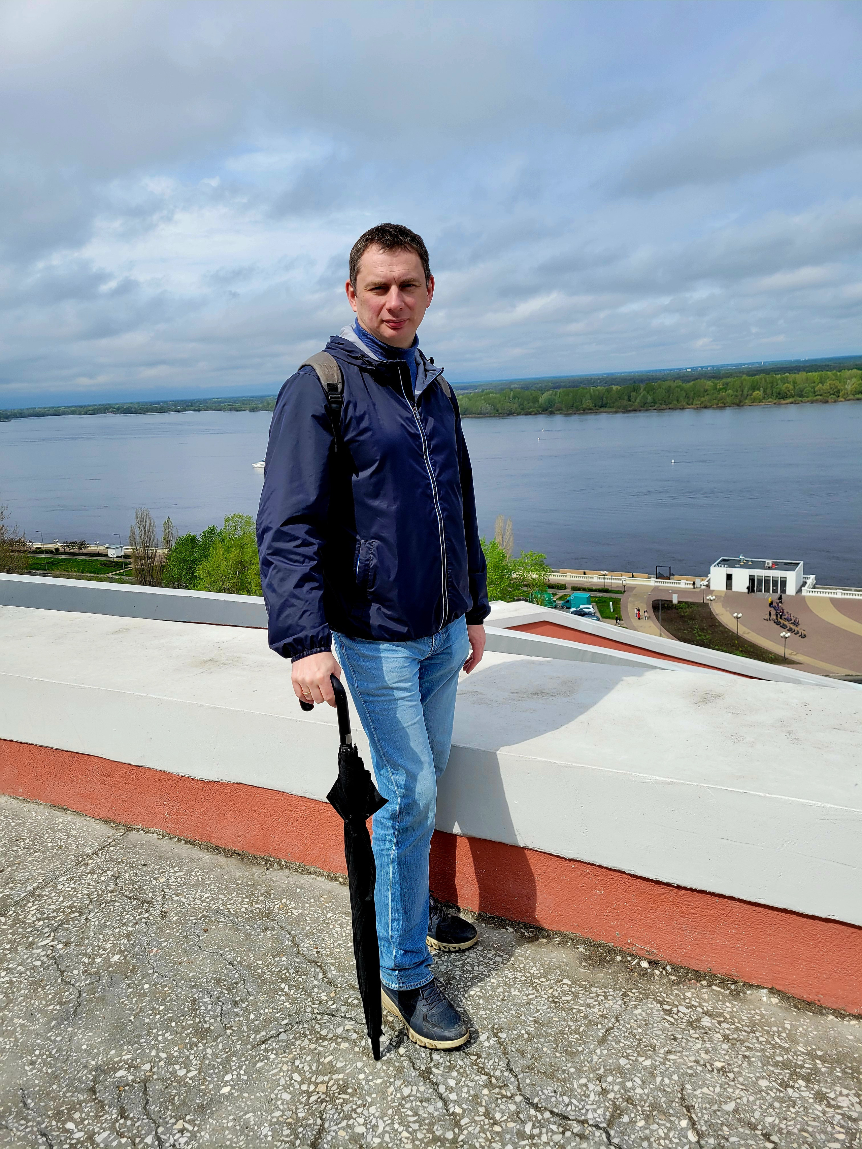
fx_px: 863
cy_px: 574
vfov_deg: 67.3
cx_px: 431
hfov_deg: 53.1
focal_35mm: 26
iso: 40
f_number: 1.8
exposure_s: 1/3333
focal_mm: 5.4
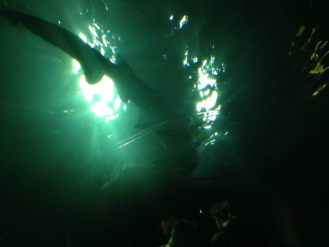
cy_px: 124
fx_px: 314
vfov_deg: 42.9
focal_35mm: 33
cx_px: 164
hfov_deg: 55.4
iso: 50
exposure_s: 1/24
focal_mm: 4.12
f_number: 2.4
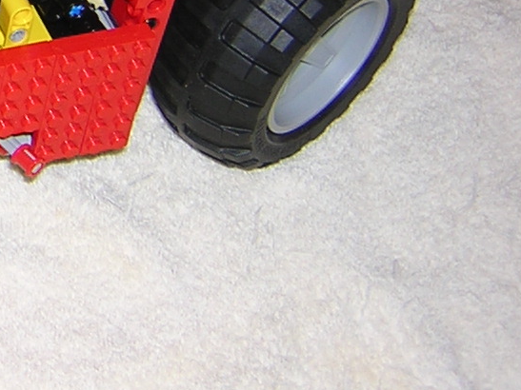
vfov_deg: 12.3
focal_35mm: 117
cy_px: -107
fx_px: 1761
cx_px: -231
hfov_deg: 15.7
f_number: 2.7
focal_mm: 5.2
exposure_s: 1/60.1
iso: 100
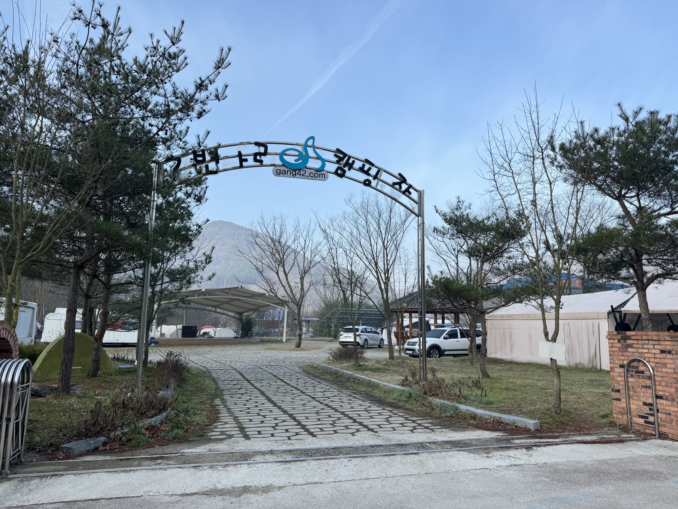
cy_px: 254
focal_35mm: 24
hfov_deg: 71.6
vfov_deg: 56.8
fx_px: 470
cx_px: 339
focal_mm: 6.76
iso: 80
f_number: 1.78
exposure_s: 1/1151
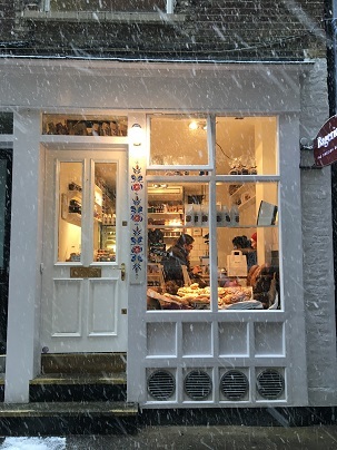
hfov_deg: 48.2
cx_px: 168
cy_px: 225
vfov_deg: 61.7
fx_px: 376
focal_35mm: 29
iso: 100
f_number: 2.2
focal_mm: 4.15
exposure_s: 1/33
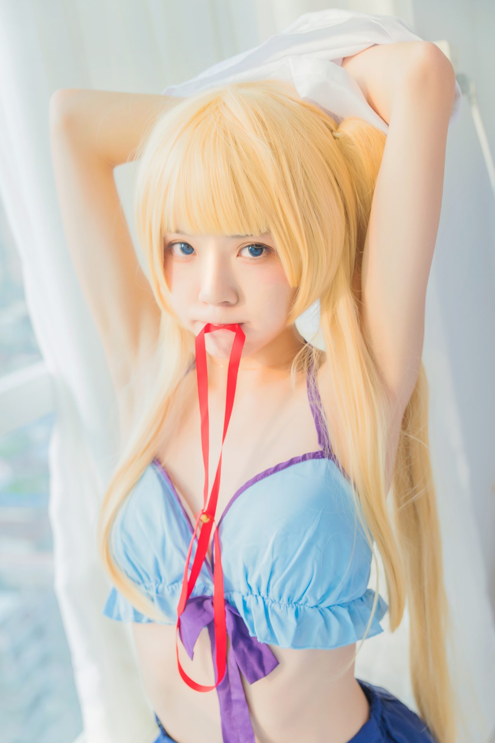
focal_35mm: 44
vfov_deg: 44.5
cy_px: 372
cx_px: 248
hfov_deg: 30.5
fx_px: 907
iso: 160
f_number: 3.2
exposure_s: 1/125
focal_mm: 44
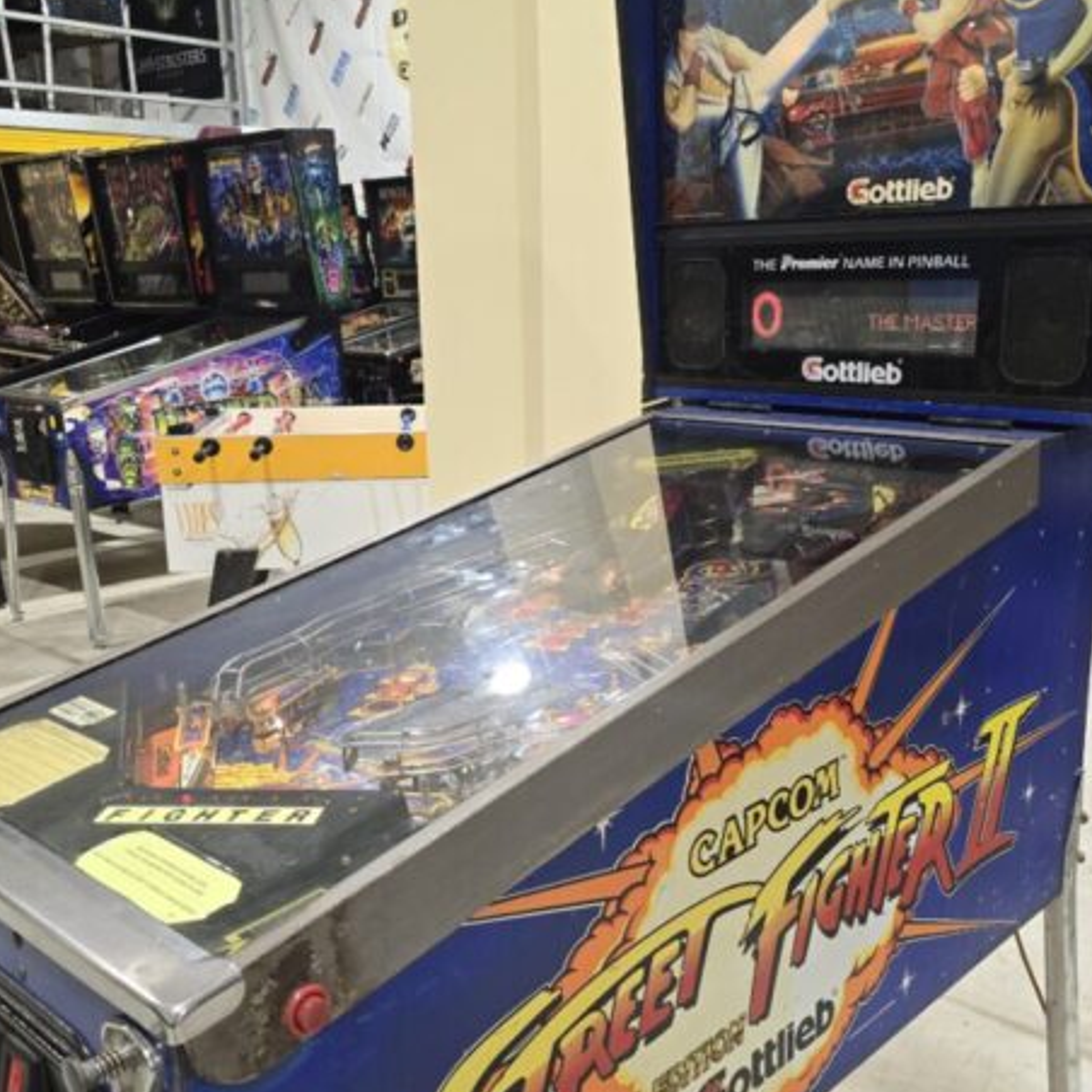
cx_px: 541
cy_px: 589
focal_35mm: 36
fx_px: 1285
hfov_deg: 46.0
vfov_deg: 46.0
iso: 125
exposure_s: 1/100
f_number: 1.7
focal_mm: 6.3
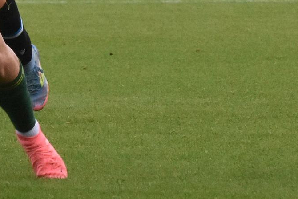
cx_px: -80
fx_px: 4449
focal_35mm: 537
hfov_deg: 3.8
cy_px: -73
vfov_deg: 2.6
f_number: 5
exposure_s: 1/1250
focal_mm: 125
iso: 1400
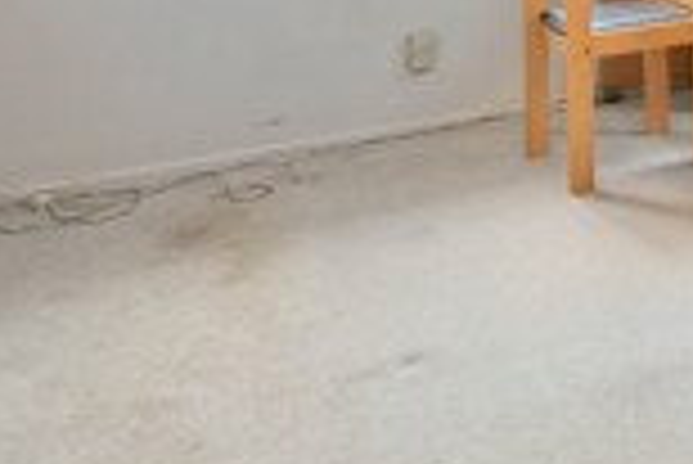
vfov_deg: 20.1
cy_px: -241
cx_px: 927
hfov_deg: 27.8
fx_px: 1118
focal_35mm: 58
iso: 400
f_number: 5.6
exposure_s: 1/60
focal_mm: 14
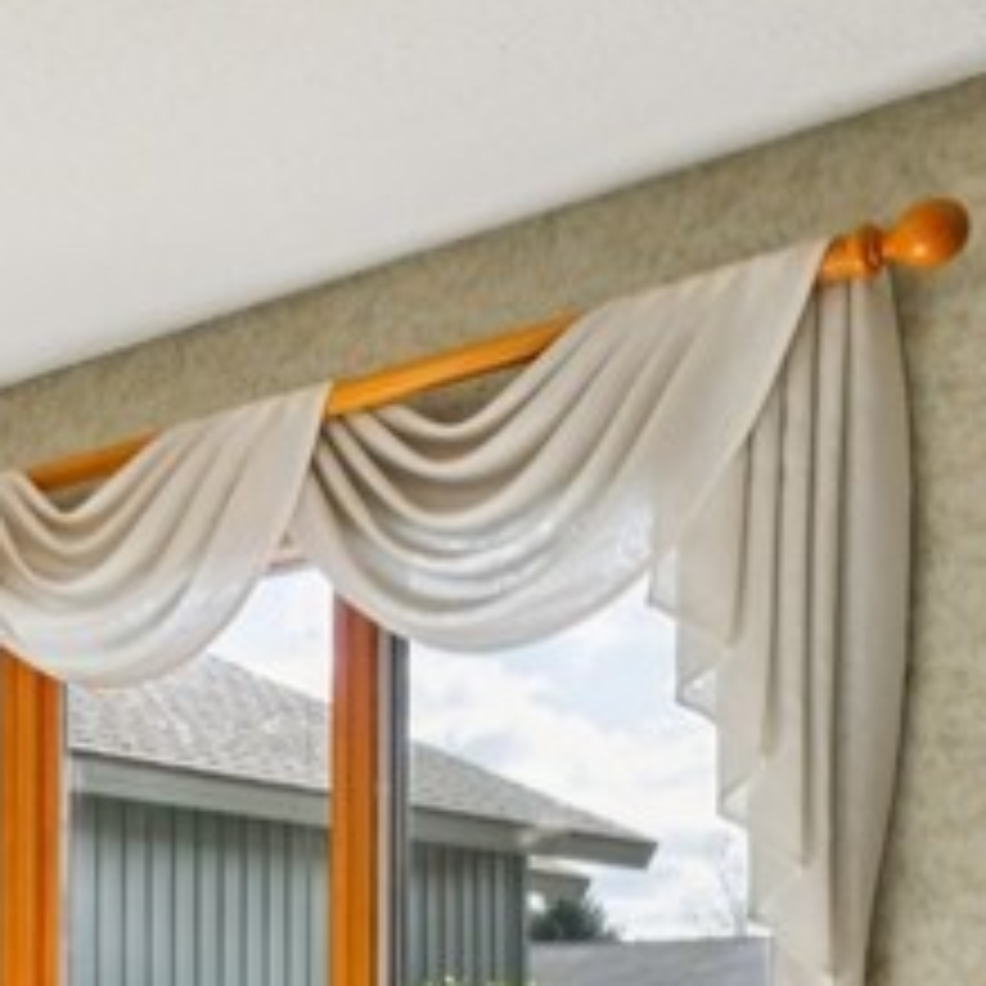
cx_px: -261
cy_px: 1029
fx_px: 1901
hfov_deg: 25.4
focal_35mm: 59
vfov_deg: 27.1
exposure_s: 1/80
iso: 200
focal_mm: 14
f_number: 5.6
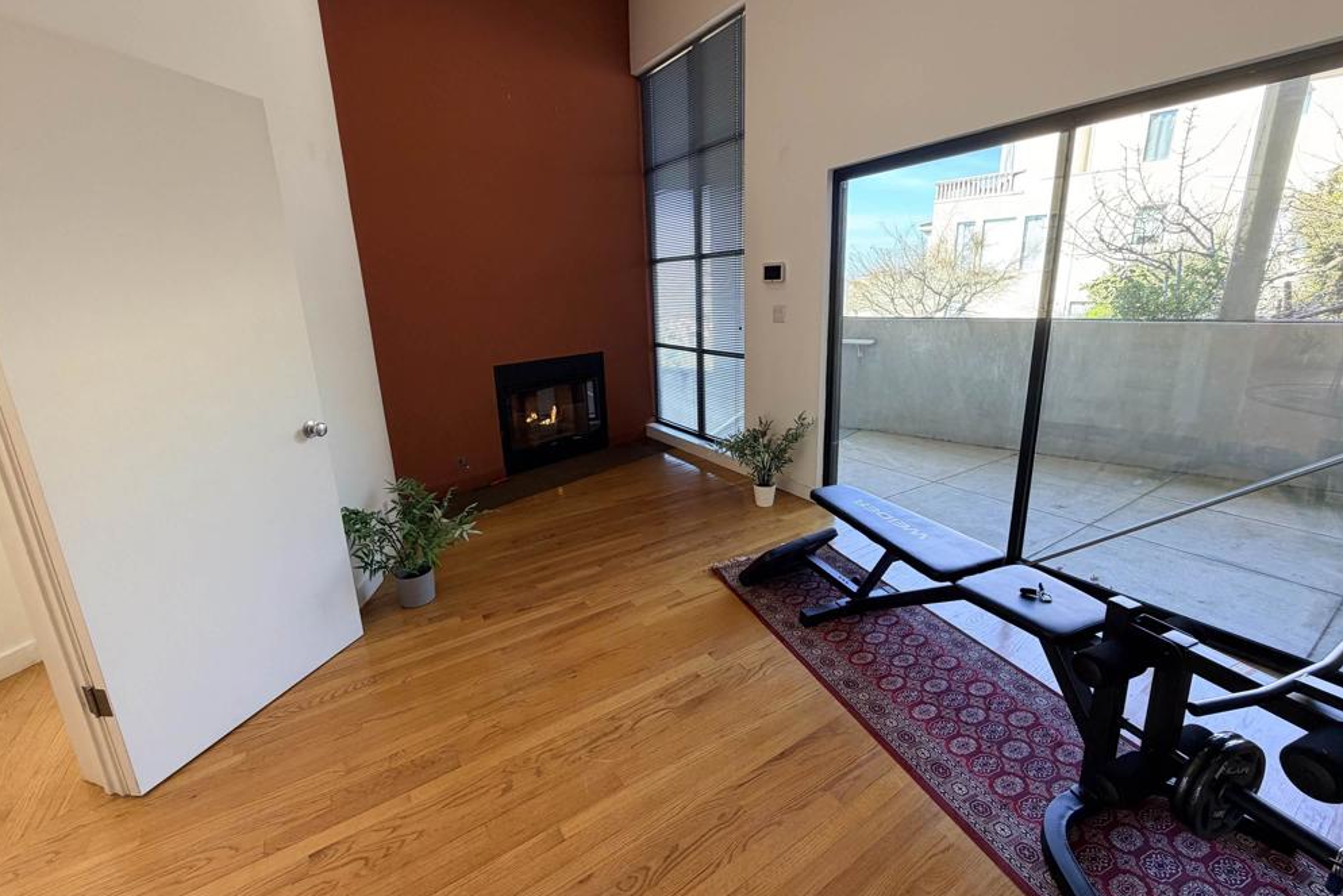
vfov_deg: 77.3
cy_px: 431
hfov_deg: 100.4
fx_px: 560
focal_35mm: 15
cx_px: 685
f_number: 2.2
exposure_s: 1/120
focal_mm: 2.22
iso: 125
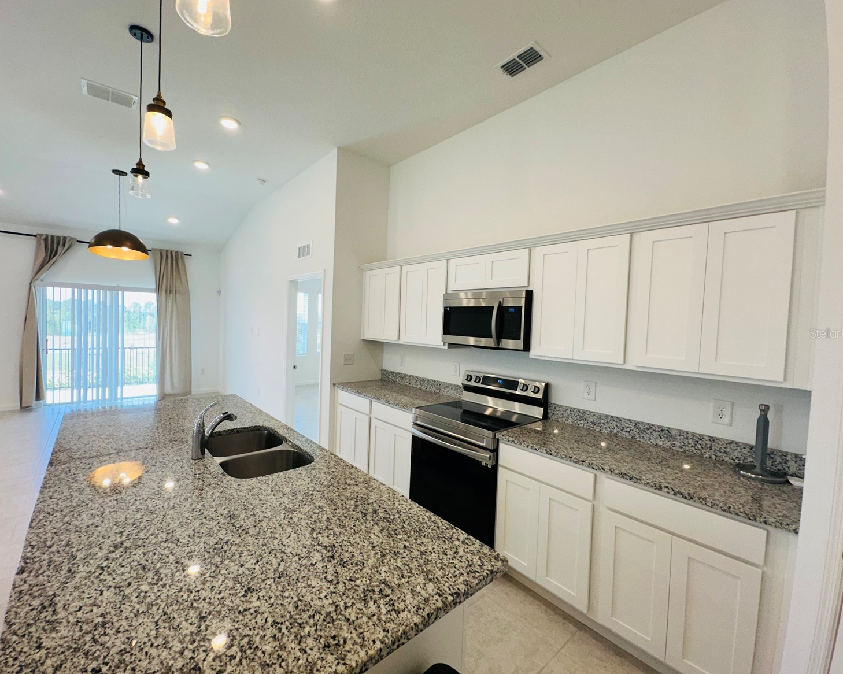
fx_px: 374
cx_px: 402
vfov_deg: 84.0
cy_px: 333
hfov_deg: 96.7
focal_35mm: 15
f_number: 2.2
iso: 100
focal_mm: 2.22
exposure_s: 1/120
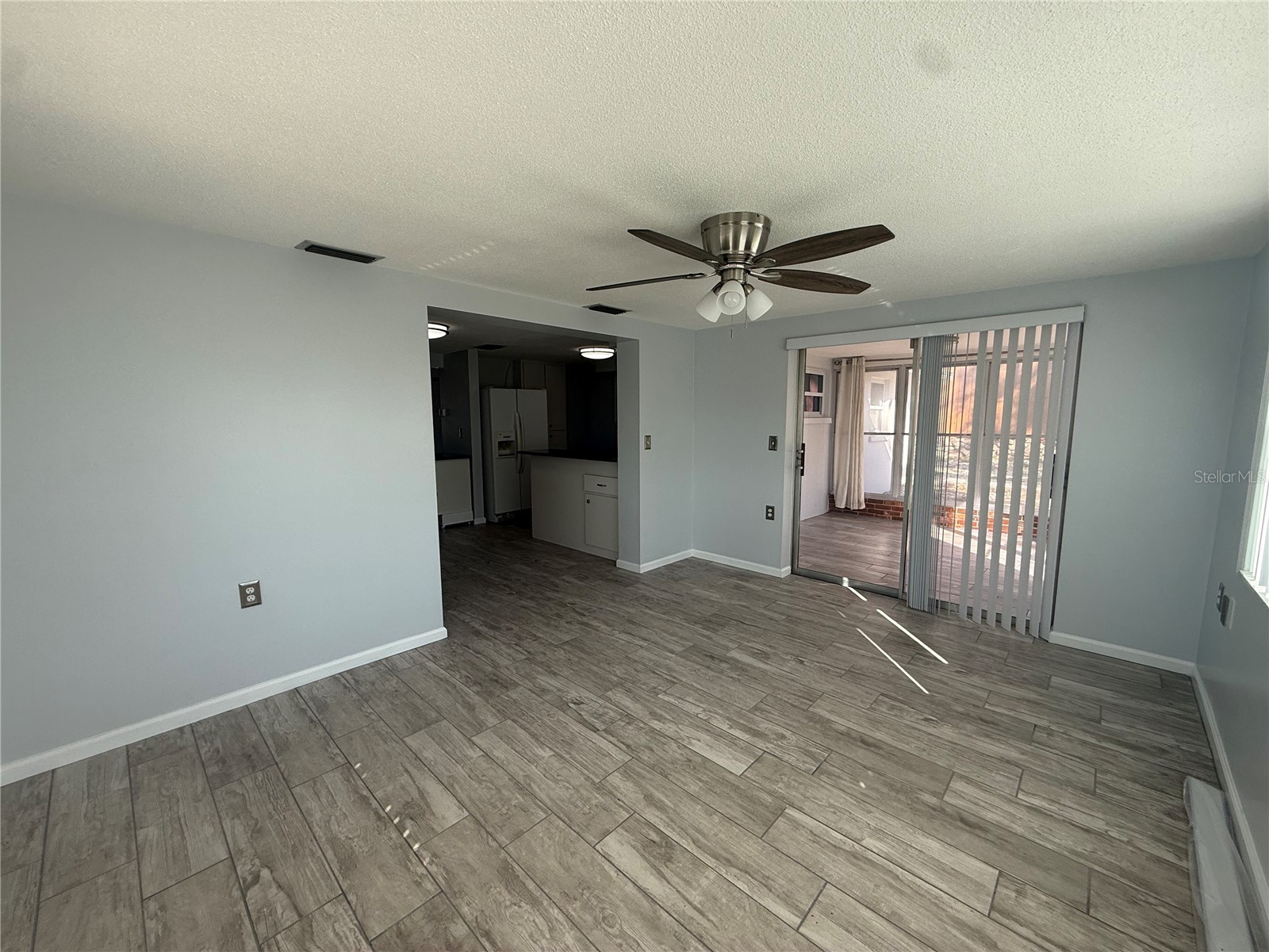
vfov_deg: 85.7
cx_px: 634
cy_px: 476
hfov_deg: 102.1
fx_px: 513
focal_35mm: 14
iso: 64
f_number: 2.2
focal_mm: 2.22
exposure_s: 1/184
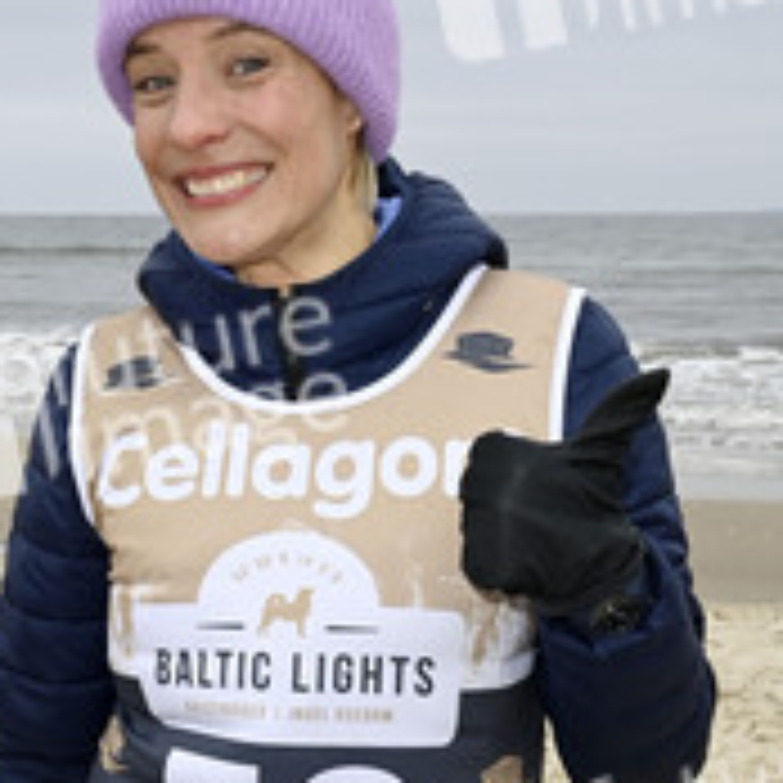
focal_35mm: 78
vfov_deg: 21.9
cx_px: 248
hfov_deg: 22.1
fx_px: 1996
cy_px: 630
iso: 1000
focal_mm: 40
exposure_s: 1/250
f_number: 14
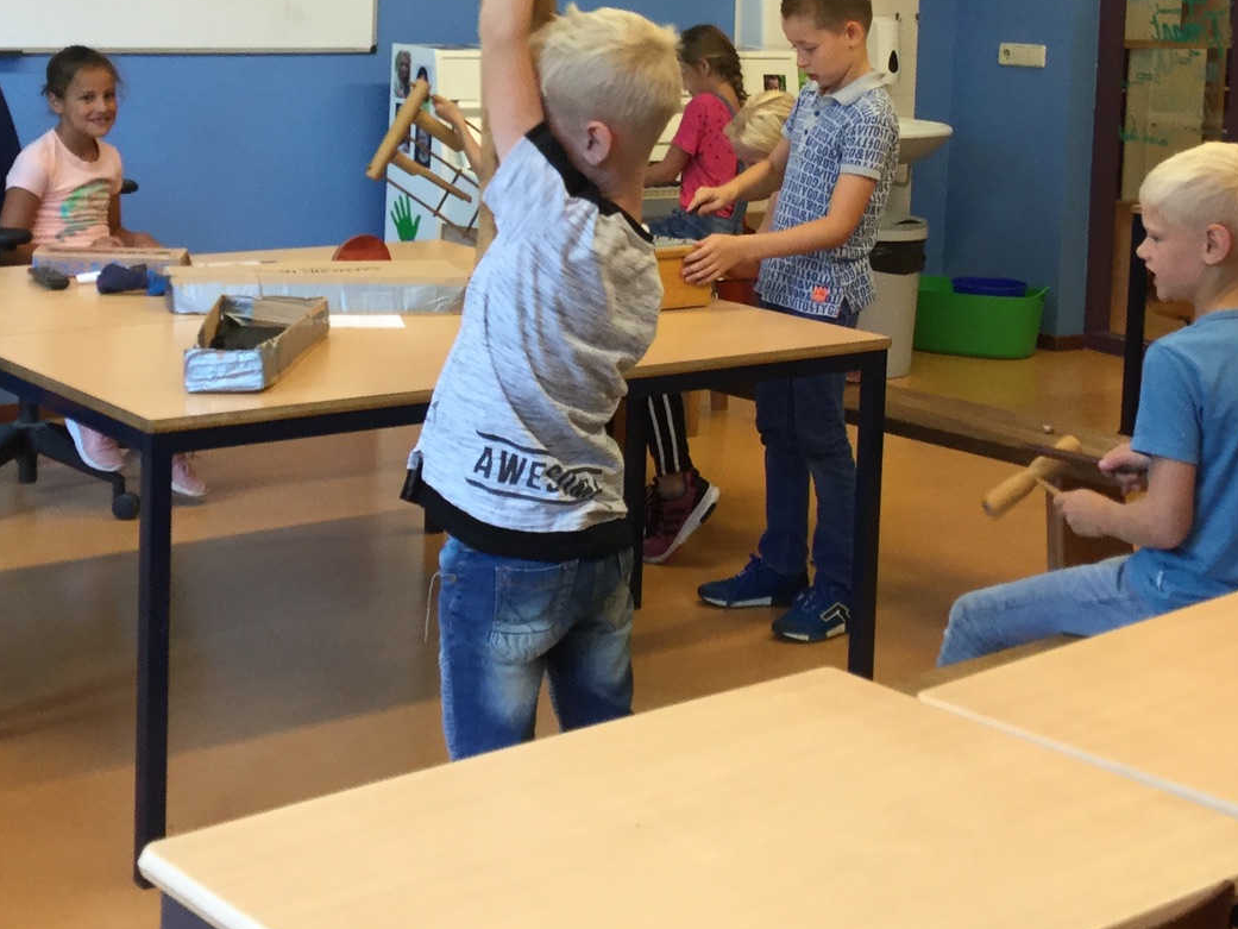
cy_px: 144
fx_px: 2182
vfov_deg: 23.6
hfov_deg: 31.7
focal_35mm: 61
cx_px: 578
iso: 64
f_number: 2.4
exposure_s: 1/33
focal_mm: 3.3
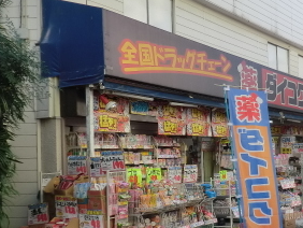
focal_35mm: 59
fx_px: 517
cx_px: 233
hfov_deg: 32.0
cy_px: 139
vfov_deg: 24.8
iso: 50
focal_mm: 4.7
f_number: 2.8
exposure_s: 1/400
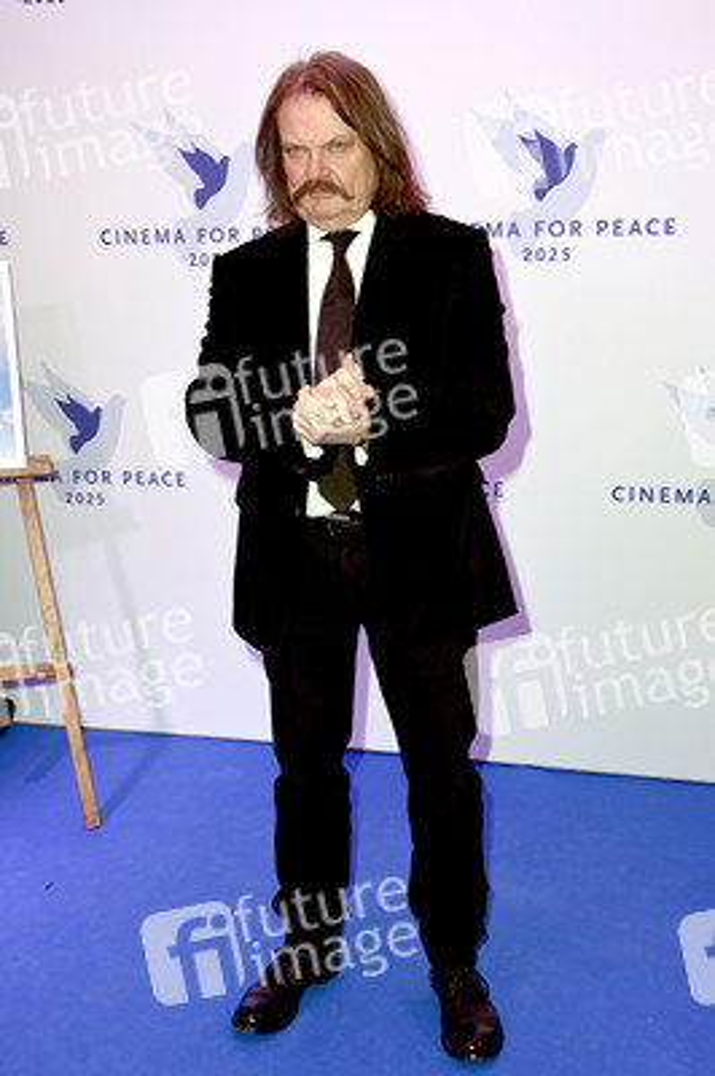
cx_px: 358
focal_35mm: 44
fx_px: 1313
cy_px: 538
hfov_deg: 30.5
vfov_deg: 44.5
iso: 640
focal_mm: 44
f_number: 5.6
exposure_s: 1/250
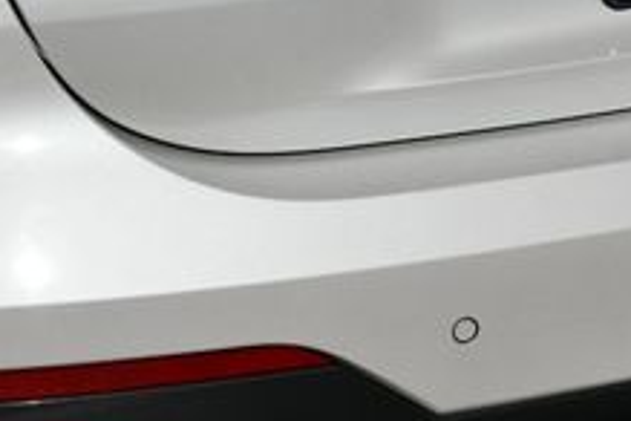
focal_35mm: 199
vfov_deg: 6.8
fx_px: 3488
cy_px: -107
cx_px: 643
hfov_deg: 10.2
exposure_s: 1/500
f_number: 11
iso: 100
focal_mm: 34
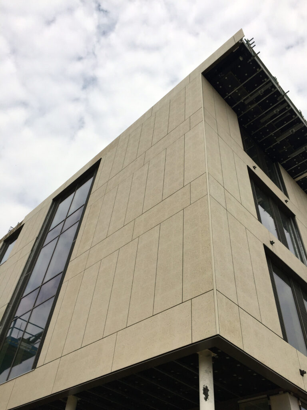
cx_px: 154
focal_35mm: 29
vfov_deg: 61.7
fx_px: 343
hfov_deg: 48.2
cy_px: 205
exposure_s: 1/5650
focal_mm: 4.15
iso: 32
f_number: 2.2
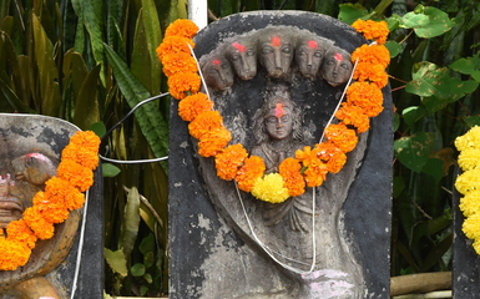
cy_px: 274
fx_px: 2170
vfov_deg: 7.9
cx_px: 263
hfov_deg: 12.6
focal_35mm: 166
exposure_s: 1/500
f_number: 8
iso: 800
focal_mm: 58
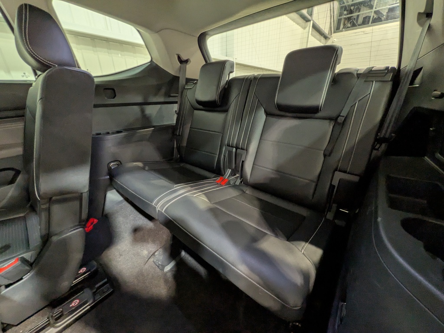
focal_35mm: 14
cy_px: 166
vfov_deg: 85.7
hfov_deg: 102.1
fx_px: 180
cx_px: 222
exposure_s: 1/16.7
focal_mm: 1.83
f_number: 2.2
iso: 148
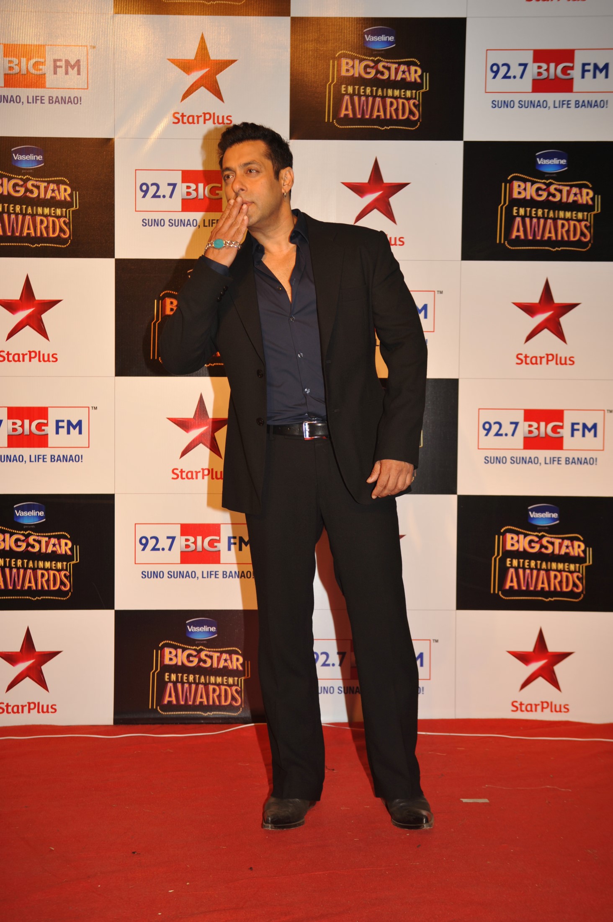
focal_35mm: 46
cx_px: 306
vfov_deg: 42.8
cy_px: 461
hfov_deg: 29.2
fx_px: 1176
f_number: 5
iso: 400
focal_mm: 46
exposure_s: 1/250
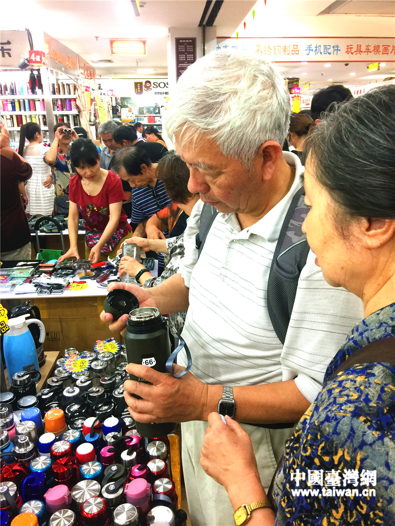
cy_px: 263
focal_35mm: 29
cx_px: 198
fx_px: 441
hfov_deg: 48.3
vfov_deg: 61.6
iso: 64
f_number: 2.2
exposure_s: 1/17
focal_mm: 4.15
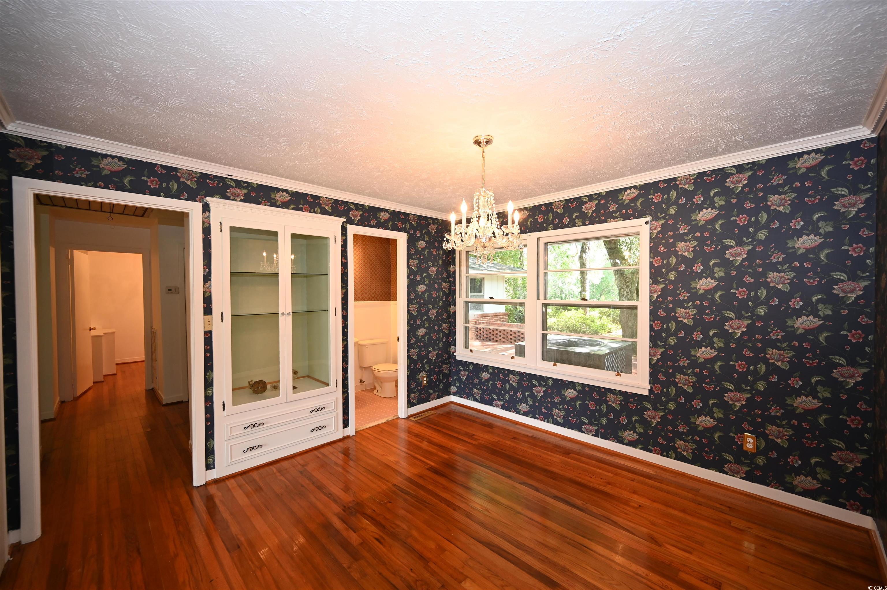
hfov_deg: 104.3
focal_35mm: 14
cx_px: 444
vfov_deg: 81.1
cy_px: 295
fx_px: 345
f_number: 4
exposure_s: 1/60
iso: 500
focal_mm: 14
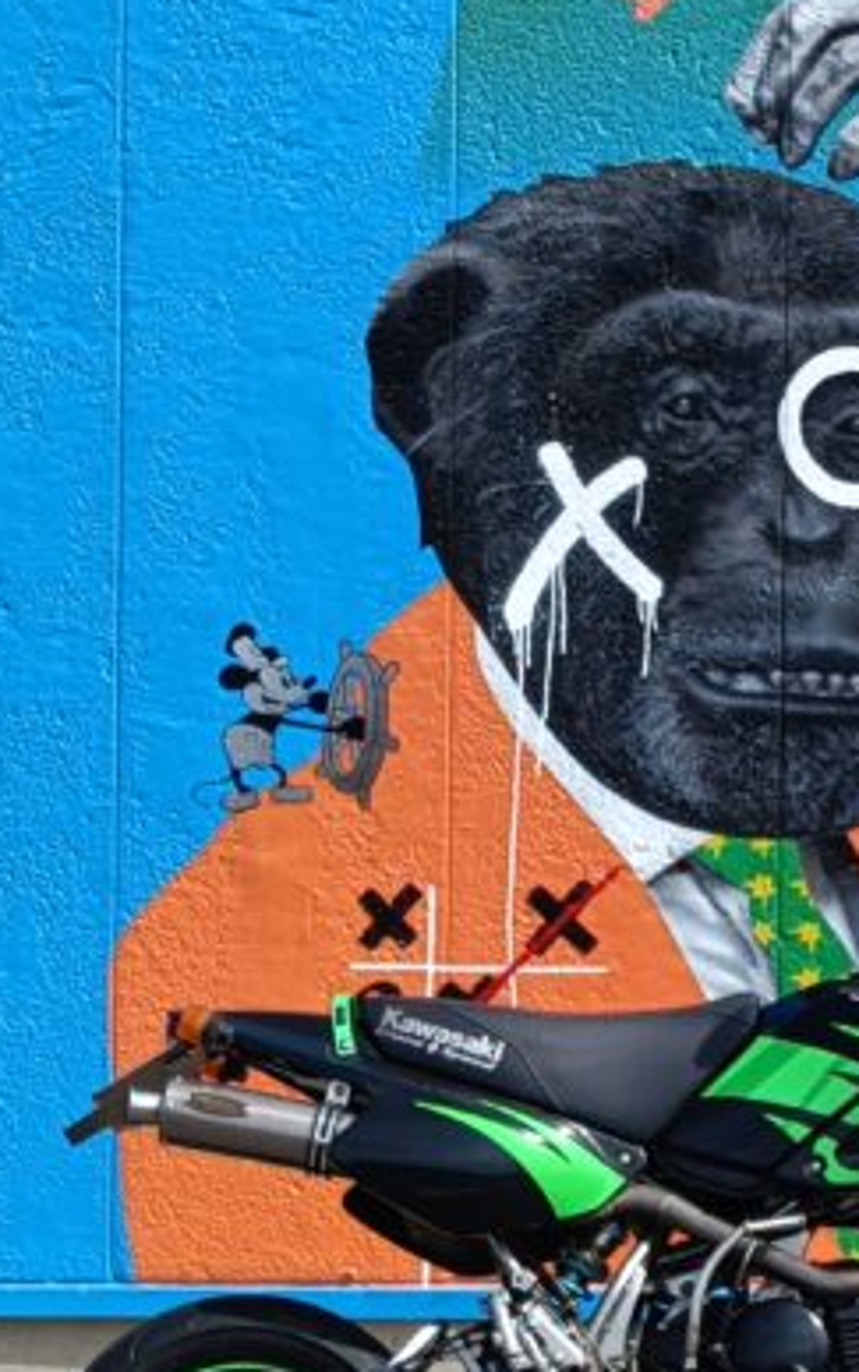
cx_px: 940
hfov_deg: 7.3
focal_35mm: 179
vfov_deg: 11.7
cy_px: 545
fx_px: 6695
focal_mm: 4.7
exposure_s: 1/684
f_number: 1.7
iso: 64
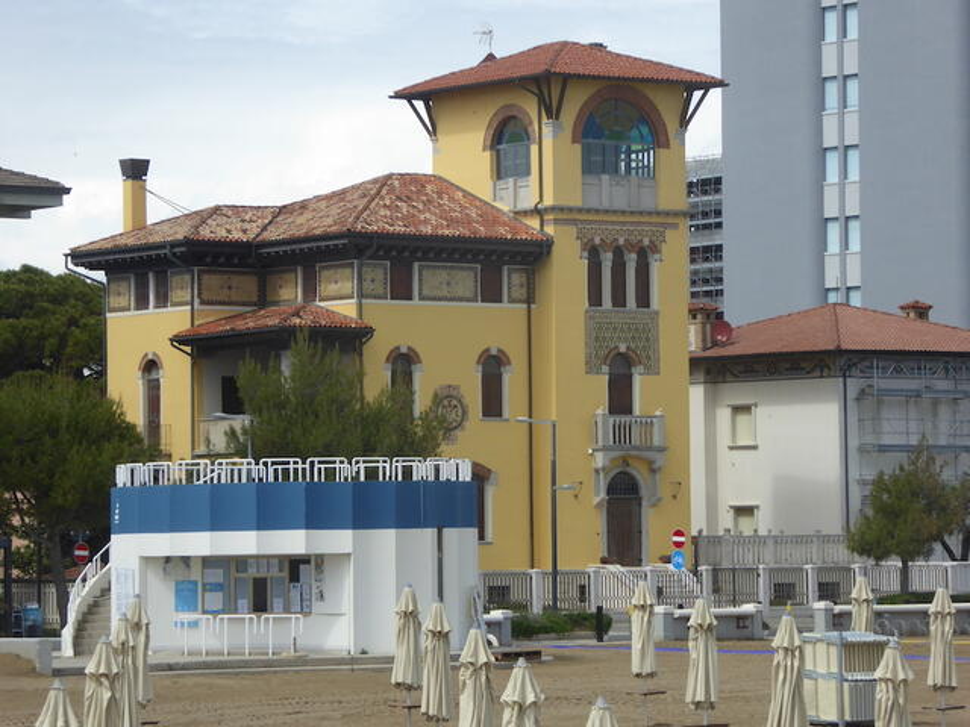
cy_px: 364
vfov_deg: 8.8
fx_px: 4708
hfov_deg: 11.8
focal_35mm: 168
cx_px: 485
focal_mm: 27.1
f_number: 5.4
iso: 100
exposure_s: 1/500
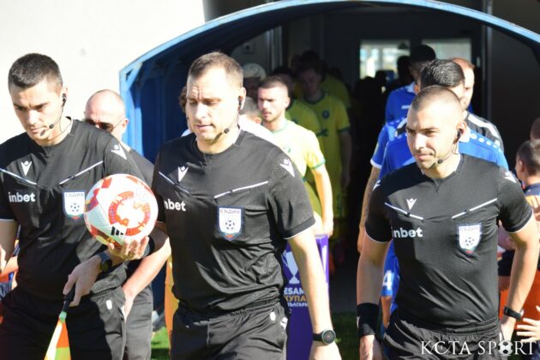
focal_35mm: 108
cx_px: 270
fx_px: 1620
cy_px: 180
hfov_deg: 18.9
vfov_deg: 12.7
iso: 400
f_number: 4.5
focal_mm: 72
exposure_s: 1/800
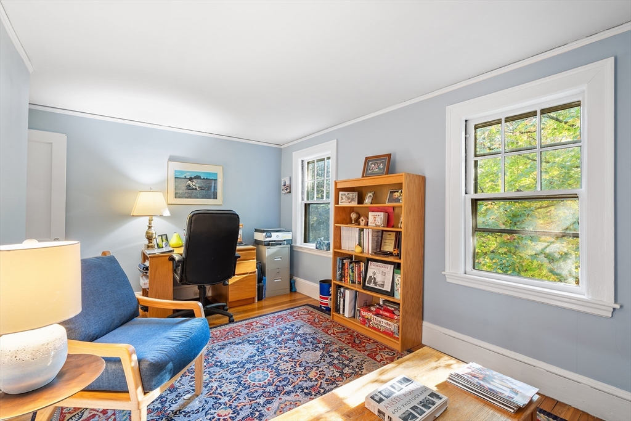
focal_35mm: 16
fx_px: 280
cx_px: 316
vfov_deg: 73.8
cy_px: 210
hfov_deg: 96.7
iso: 320
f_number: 8
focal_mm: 16
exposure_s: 1.6
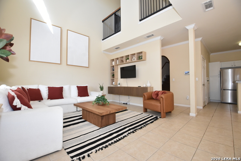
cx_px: 120
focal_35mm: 15
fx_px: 100
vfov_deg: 77.4
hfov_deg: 100.4
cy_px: 80
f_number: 4.5
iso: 800
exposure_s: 1/160
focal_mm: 10
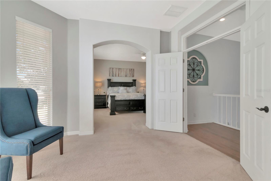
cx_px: 136
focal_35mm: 16
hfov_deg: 95.0
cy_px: 90
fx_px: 124
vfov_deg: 72.0
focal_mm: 11
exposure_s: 1/25
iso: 640
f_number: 13
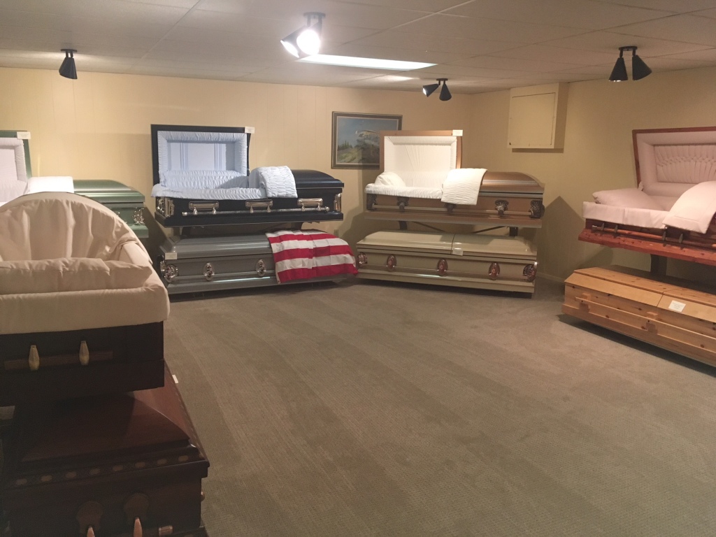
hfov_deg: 61.7
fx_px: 600
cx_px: 358
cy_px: 268
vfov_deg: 48.2
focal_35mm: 29
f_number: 2.2
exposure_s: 1/30
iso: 160
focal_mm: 4.15
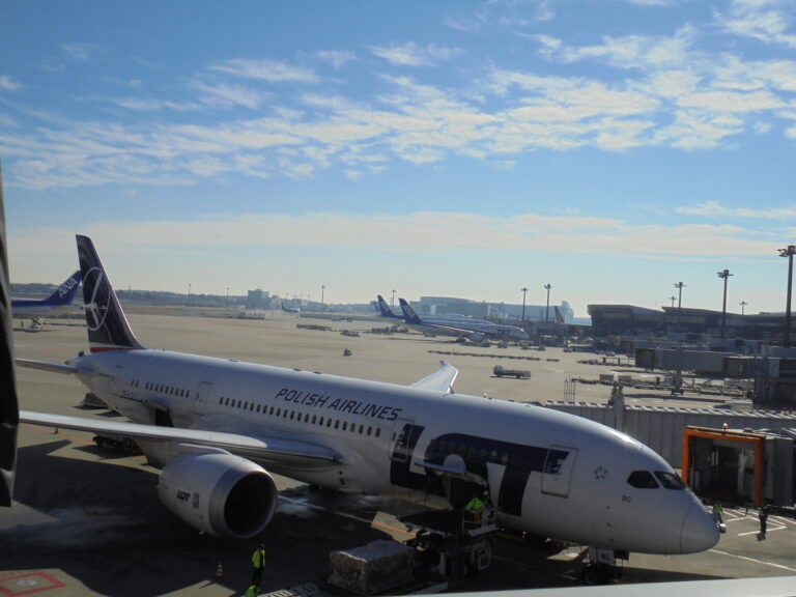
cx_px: 398
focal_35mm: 38
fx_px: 874
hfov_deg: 49.0
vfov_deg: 37.7
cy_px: 298
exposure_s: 1/1000
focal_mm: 6.9
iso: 100
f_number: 4.2
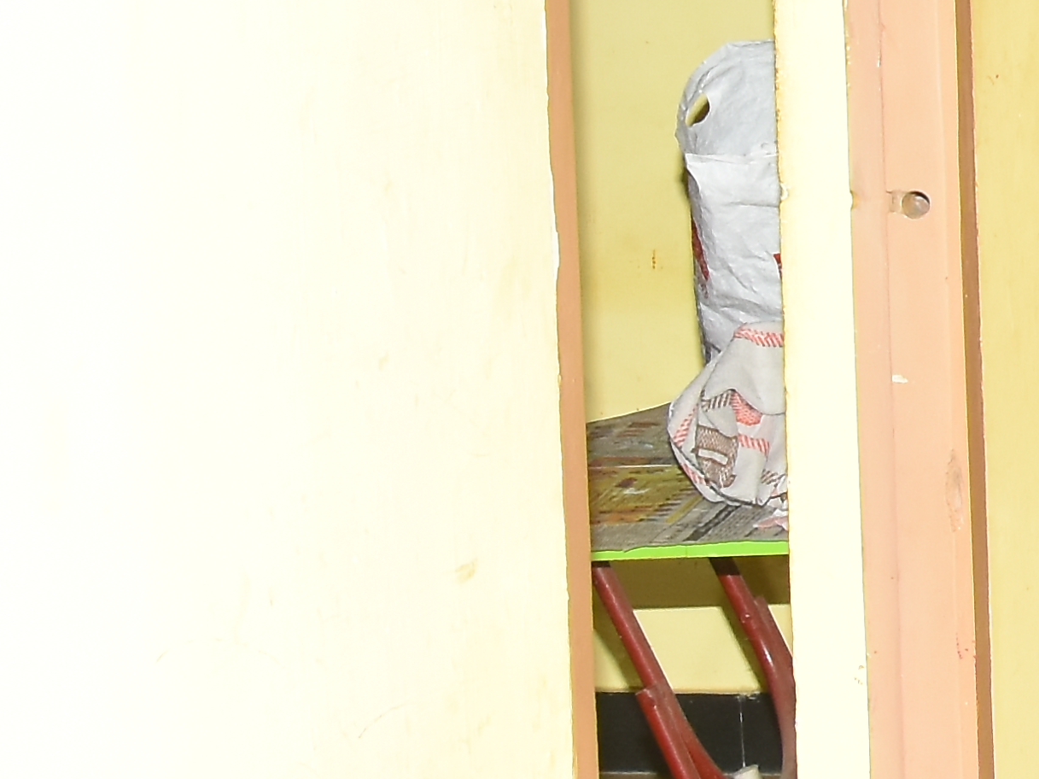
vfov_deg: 9.9
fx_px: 4482
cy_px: 149
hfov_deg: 11.8
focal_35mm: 149
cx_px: 2122
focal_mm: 21
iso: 640
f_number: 9
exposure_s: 1/160
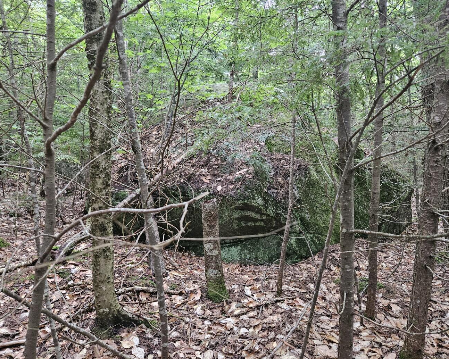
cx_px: 238
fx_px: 332
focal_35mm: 25
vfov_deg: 56.8
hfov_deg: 68.0
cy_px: 184
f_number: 1.8
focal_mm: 5.4
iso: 1000
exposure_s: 1/120
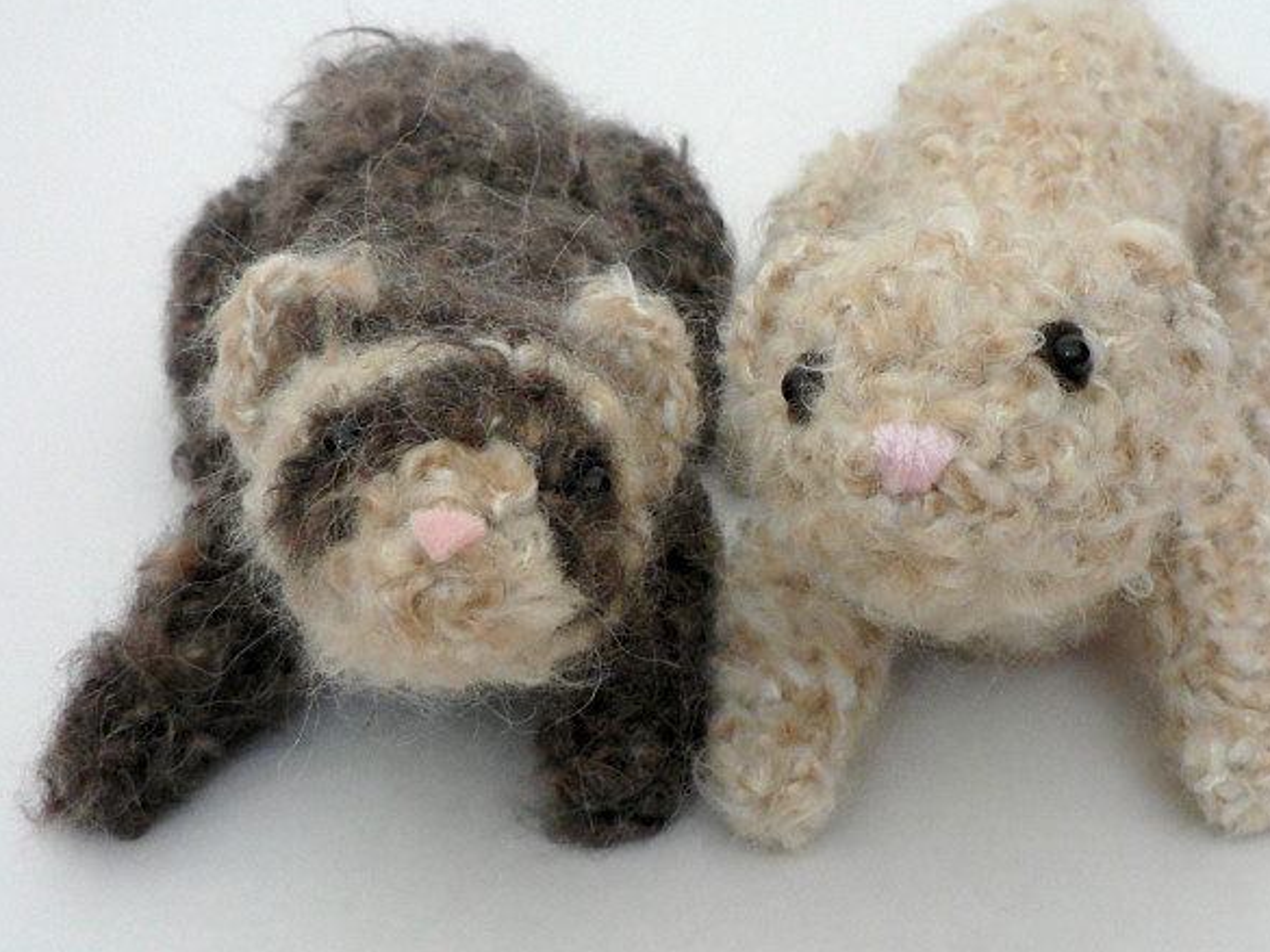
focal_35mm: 40
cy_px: 442
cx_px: 703
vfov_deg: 36.0
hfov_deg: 46.7
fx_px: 1468
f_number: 2.8
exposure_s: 1/15
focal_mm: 6
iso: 100
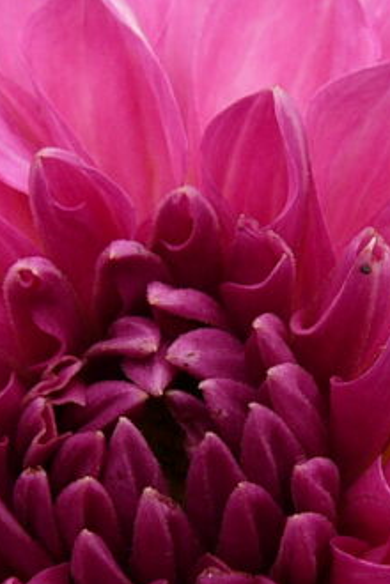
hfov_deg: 10.6
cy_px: 478
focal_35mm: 129
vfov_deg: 15.8
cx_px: 147
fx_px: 2096
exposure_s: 1/400
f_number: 2.8
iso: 80
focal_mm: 5.2
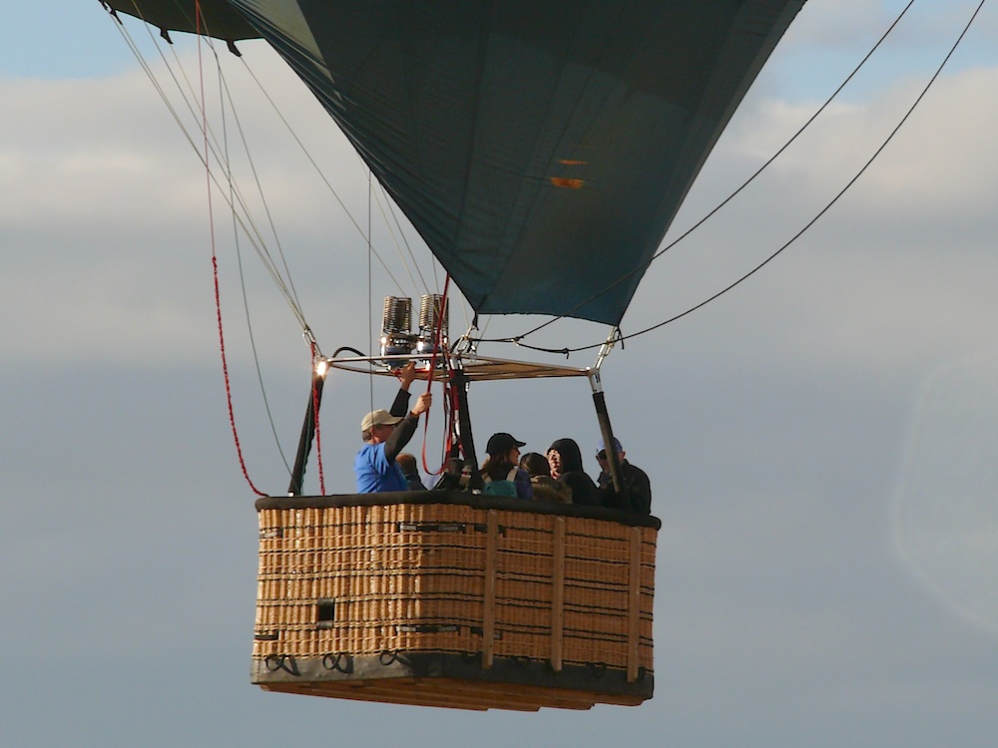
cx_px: 499
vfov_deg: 5.1
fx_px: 8419
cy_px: 374
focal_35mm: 292
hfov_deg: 6.8
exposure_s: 1/500
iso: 100
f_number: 6.3
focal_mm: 43.4
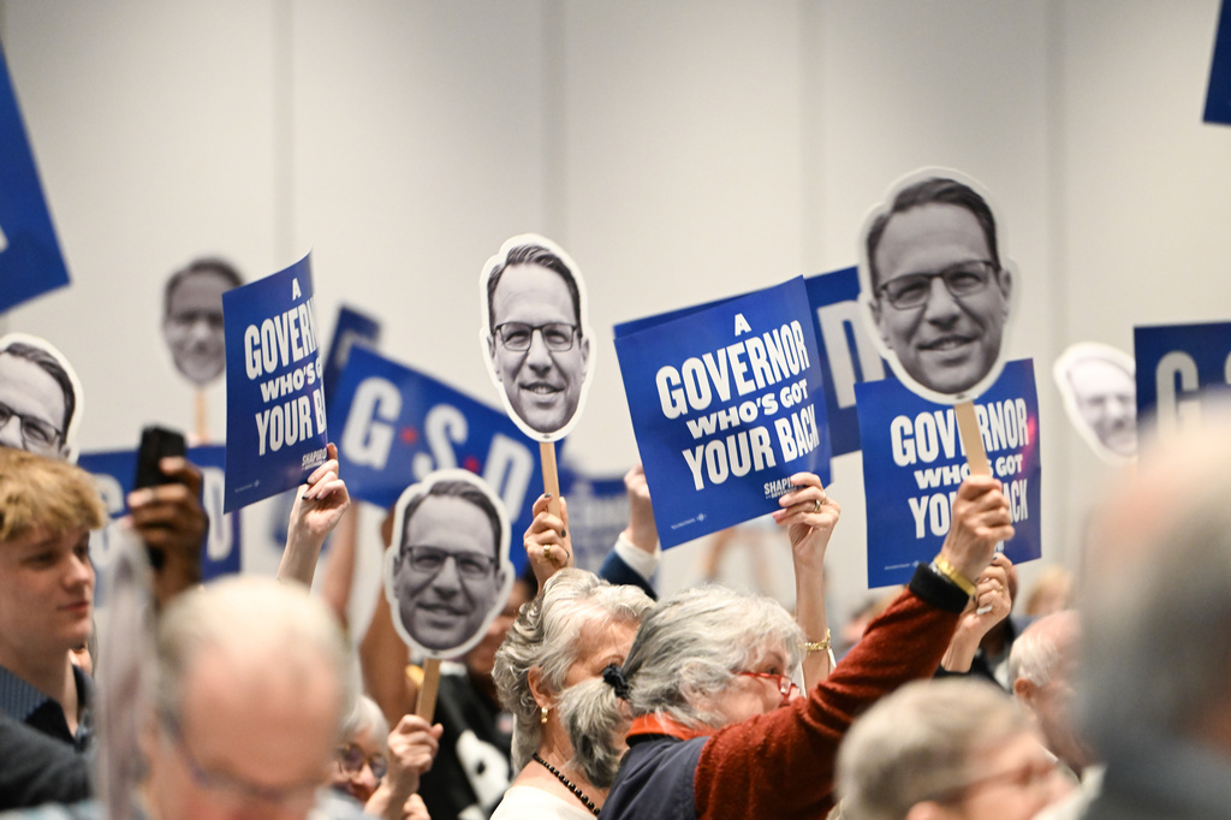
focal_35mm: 200
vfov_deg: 6.9
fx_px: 6836
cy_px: 410
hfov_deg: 10.3
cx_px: 616
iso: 5000
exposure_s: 1/125
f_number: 2.8
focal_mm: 200
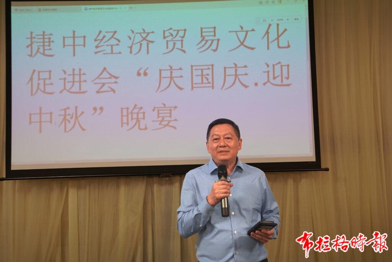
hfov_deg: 54.4
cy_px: 131
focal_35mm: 35
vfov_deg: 37.9
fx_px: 381
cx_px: 196
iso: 1000
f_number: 4
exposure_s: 1/160
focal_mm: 35
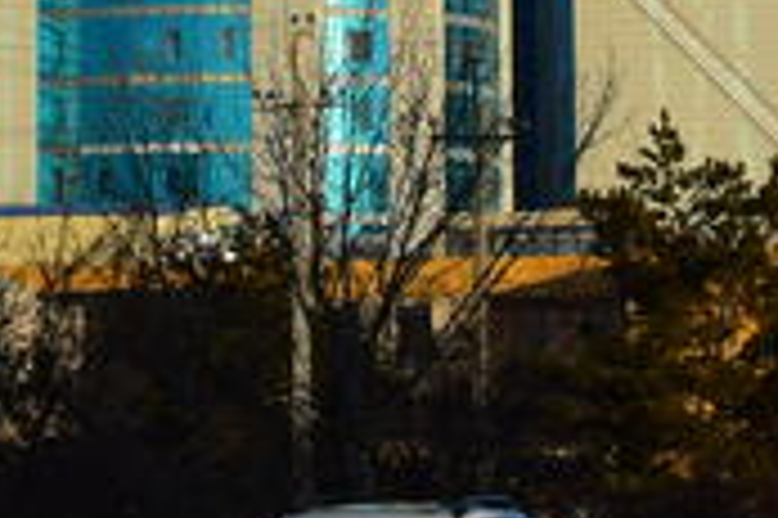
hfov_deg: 9.1
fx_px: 4879
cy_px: -342
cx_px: 301
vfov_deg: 6.0
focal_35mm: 226
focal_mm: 30
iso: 100
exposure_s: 1/200
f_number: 11
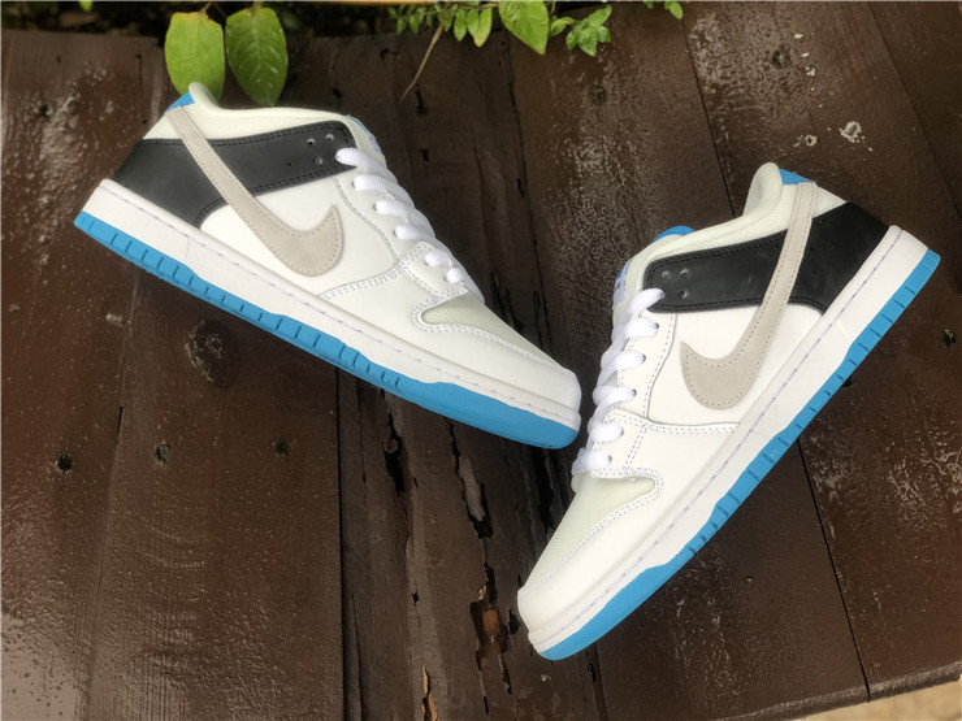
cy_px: 360
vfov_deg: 28.0
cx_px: 481
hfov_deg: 36.8
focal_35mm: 52
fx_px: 1445
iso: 40
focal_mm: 6
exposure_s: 1/60
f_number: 2.4
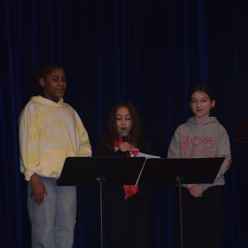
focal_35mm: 145
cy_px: 174
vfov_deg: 12.1
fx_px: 1172
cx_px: 124
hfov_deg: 12.1
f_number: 5
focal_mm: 75
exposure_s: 1/60
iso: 400
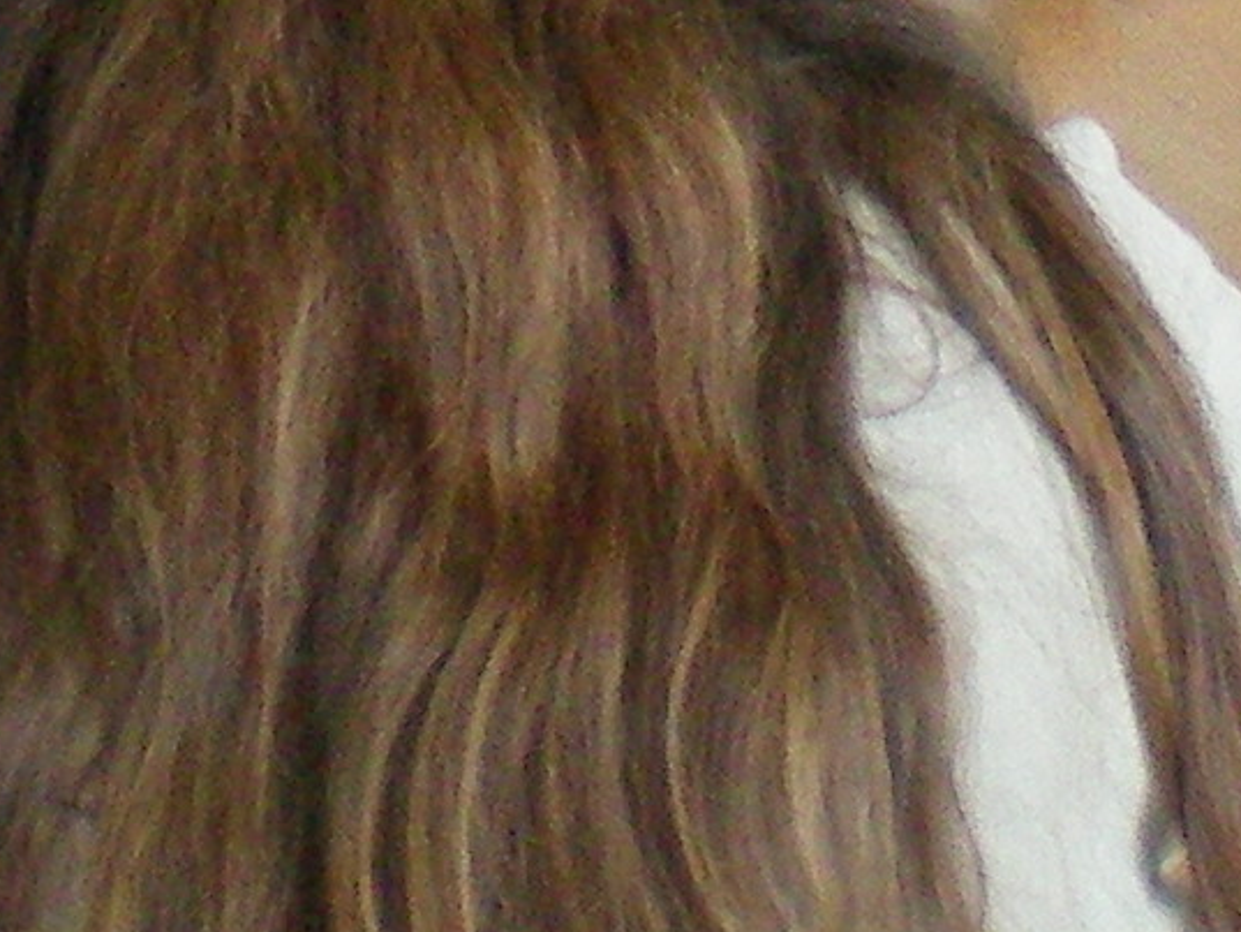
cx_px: 1109
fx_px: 8283
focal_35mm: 231
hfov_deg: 8.5
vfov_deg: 6.2
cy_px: -1138
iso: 160
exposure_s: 1/60
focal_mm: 6.3
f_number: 3.1
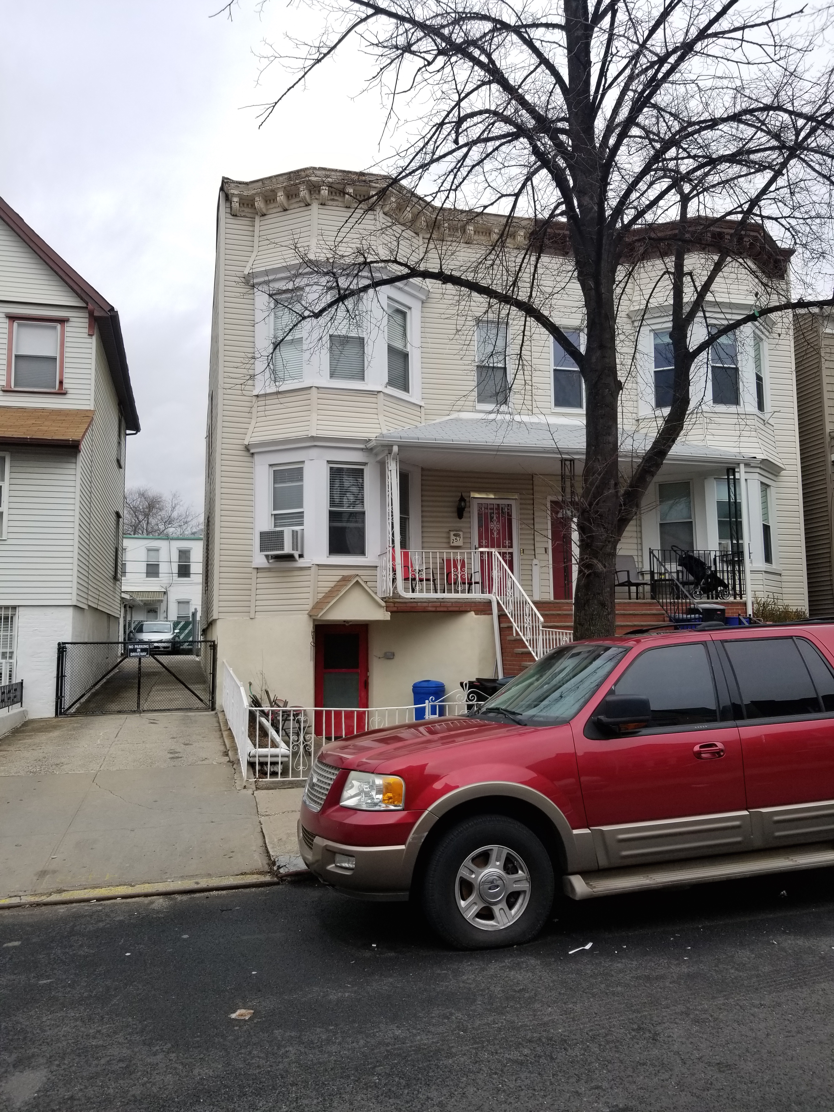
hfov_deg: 53.1
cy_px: 556
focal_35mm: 26
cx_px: 417
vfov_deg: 67.3
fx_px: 835
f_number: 1.7
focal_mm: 4.25
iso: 50
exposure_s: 1/1220
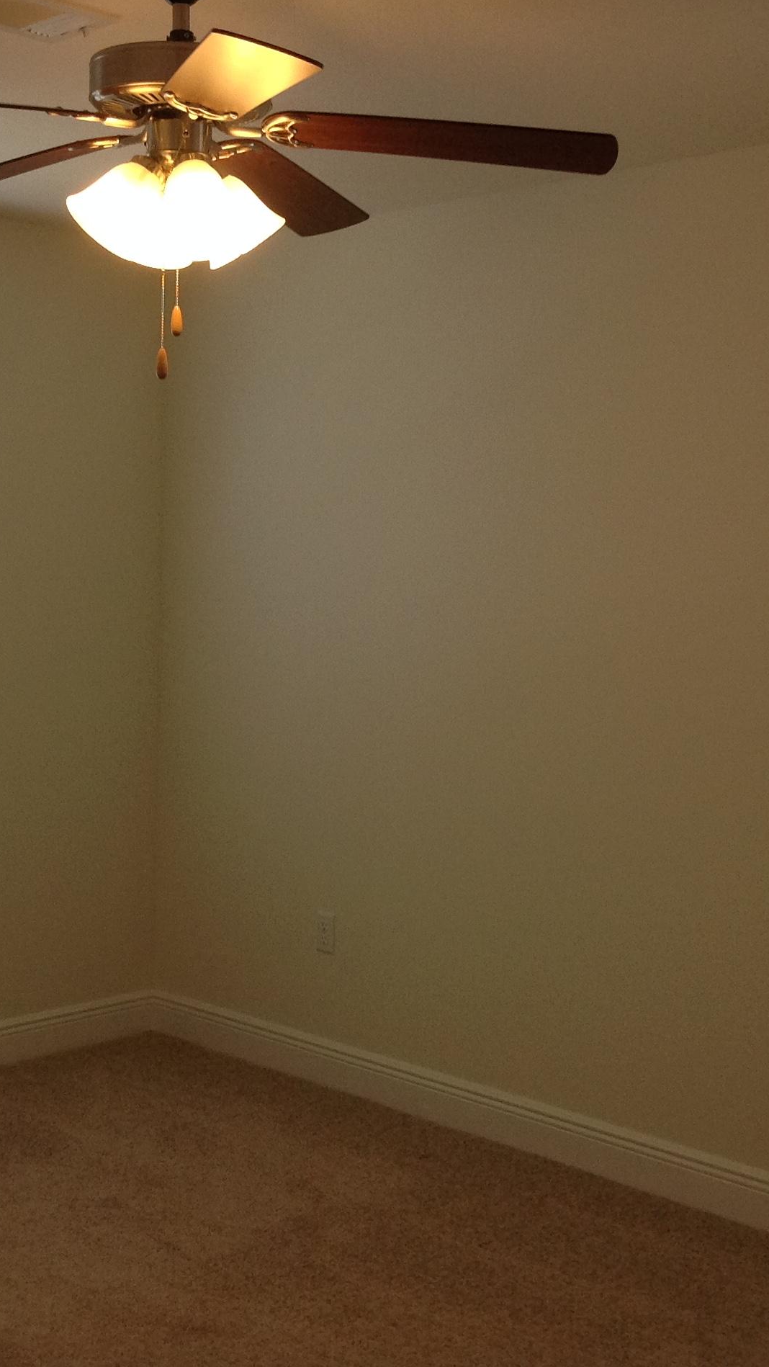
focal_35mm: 52
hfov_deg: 23.0
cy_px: 671
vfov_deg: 39.9
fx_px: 1885
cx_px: 313
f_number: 2.4
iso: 100
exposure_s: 1/120
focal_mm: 4.28
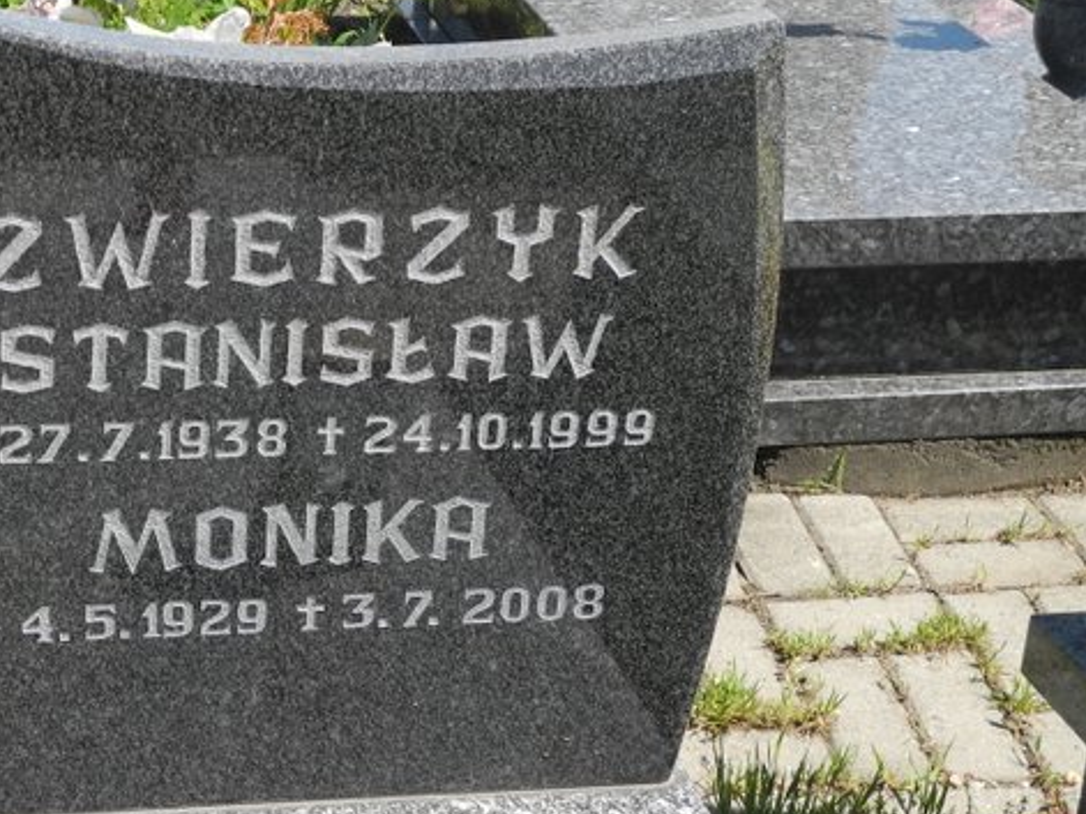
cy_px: 459
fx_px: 2666
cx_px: 240
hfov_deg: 22.7
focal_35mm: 85
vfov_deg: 17.4
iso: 100
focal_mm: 10.7
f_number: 3.5
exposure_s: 1/640
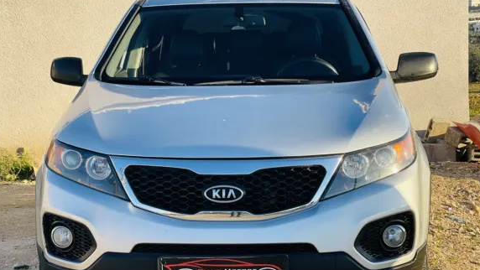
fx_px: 993
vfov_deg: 15.5
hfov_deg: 27.2
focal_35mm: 78
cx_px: 223
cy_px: 141
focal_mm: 7.5
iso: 32
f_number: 2.2
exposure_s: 1/410
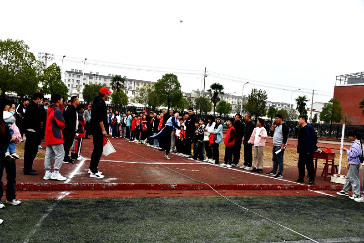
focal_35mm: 36
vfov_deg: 36.9
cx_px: 182
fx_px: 364
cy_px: 122
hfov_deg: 53.1
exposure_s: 1/500
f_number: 6.3
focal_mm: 36
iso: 640
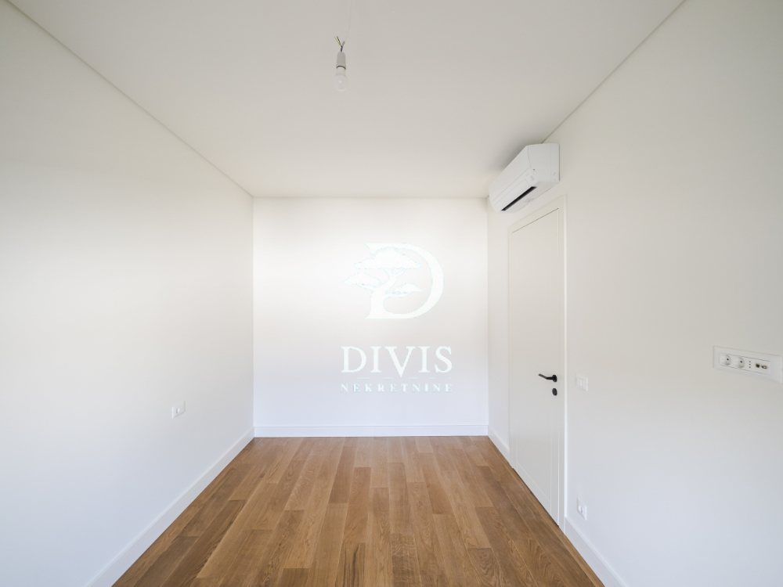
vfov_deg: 85.7
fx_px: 317
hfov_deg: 102.1
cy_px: 294
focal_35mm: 14
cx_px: 392
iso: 400
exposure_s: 1/60
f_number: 4
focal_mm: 7
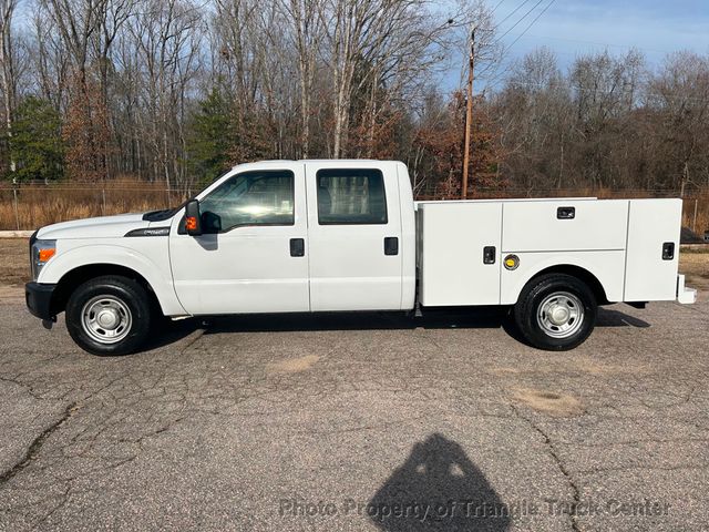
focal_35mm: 26
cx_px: 354
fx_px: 533
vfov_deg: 53.1
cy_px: 266
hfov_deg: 67.3
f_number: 1.5
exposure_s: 1/10309
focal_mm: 5.7
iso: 50
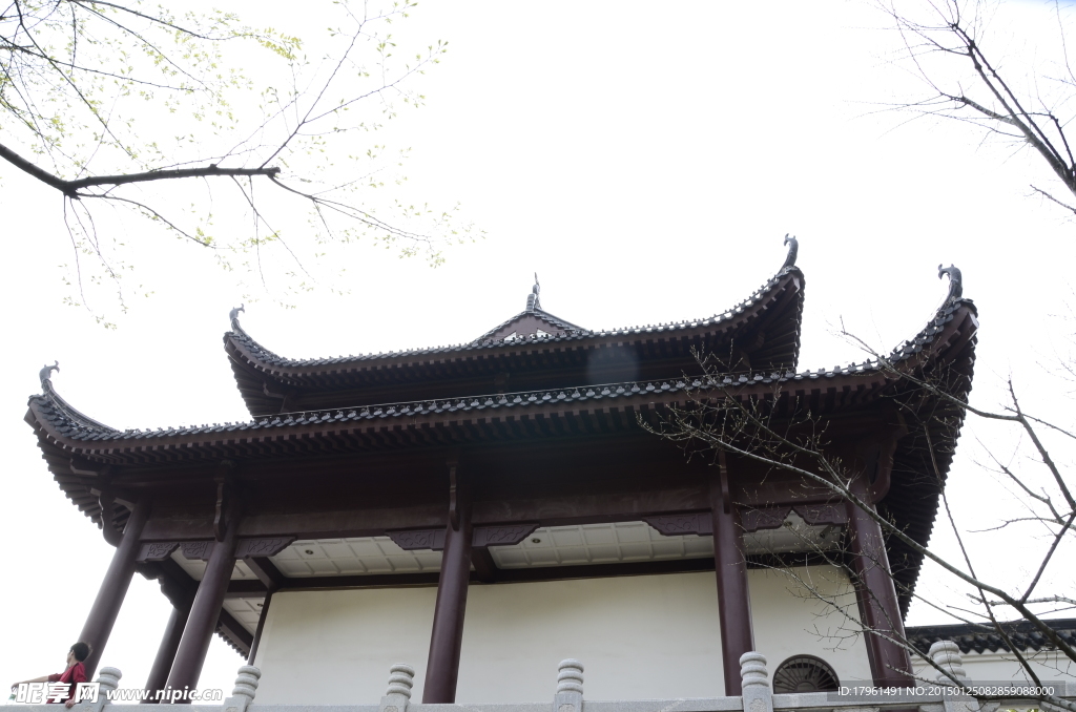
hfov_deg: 67.5
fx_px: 805
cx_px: 538
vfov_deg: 47.7
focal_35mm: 27
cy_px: 356
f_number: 10
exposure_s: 1/80
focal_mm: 18
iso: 200
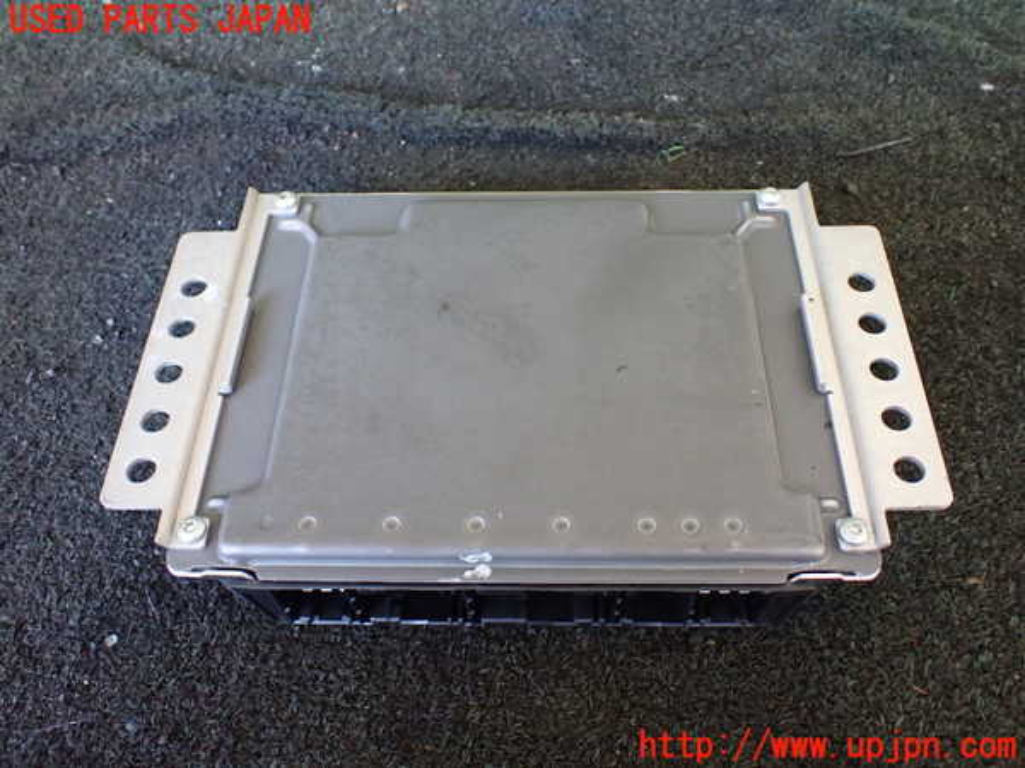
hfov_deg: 60.0
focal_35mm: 30
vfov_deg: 46.8
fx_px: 888
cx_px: 512
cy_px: 384
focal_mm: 5.4
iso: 800
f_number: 2.3
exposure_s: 1/100
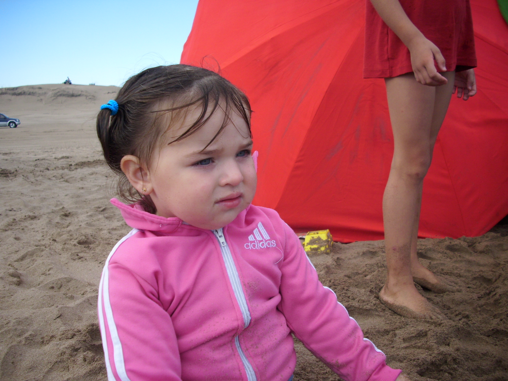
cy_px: 190
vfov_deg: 45.4
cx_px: 254
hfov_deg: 58.4
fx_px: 455
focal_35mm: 31
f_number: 2.8
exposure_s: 1/369
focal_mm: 6.2
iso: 50
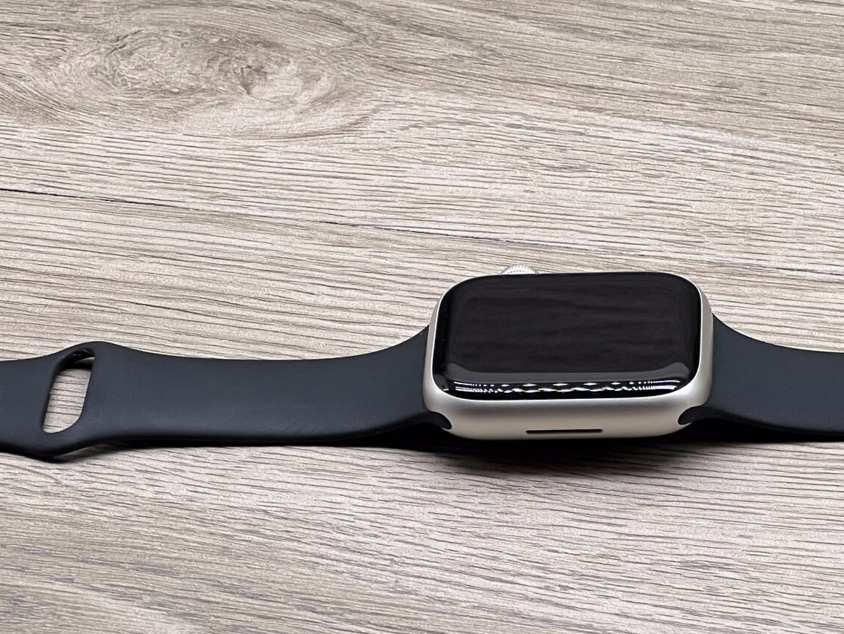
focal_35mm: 173
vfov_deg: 8.6
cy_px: 188
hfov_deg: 11.4
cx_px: 714
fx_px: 4219
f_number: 2.8
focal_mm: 9
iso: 50
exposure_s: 1/100
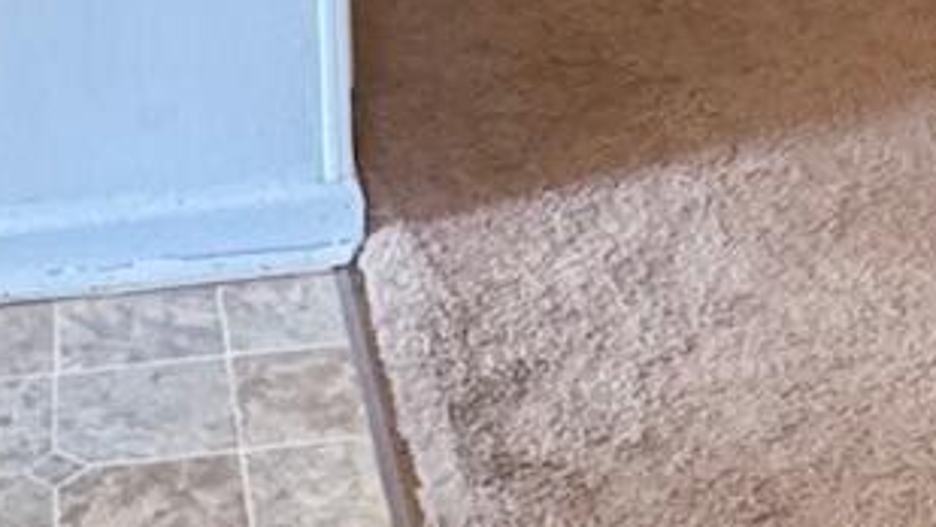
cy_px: -784
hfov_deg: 21.1
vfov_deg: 10.2
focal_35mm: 101
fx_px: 2507
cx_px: 445
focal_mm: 2.22
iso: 640
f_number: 2.2
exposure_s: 1/60
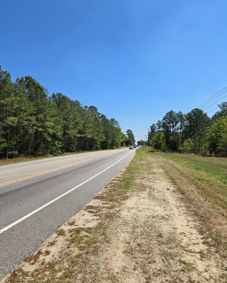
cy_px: 140
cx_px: 111
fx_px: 210
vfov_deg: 68.1
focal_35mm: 25
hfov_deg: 56.8
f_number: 1.8
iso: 25
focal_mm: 5.4
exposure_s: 1/2327
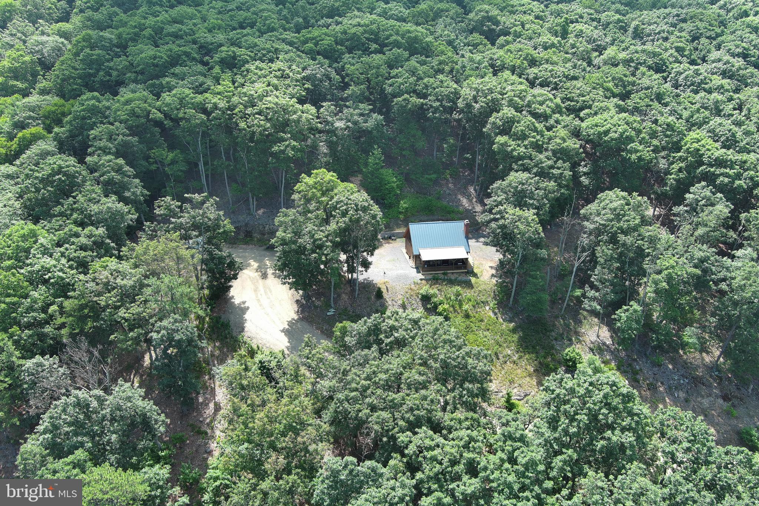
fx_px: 611
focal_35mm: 29
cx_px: 380
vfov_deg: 45.0
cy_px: 253
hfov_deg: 63.7
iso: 100
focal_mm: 10.57
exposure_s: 1/239
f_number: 2.8
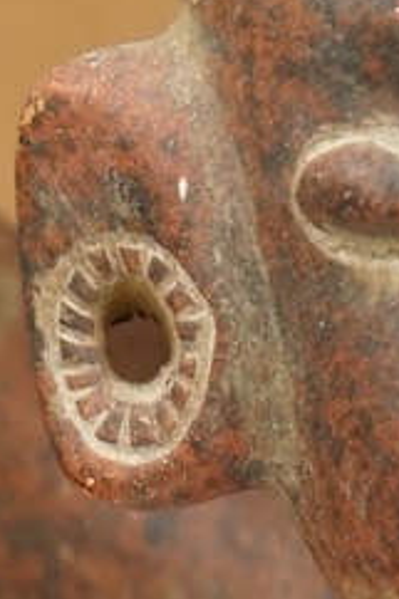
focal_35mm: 270
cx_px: 559
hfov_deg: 5.1
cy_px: 1162
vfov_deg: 7.4
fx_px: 4495
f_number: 4
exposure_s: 1/100
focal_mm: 38
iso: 1600
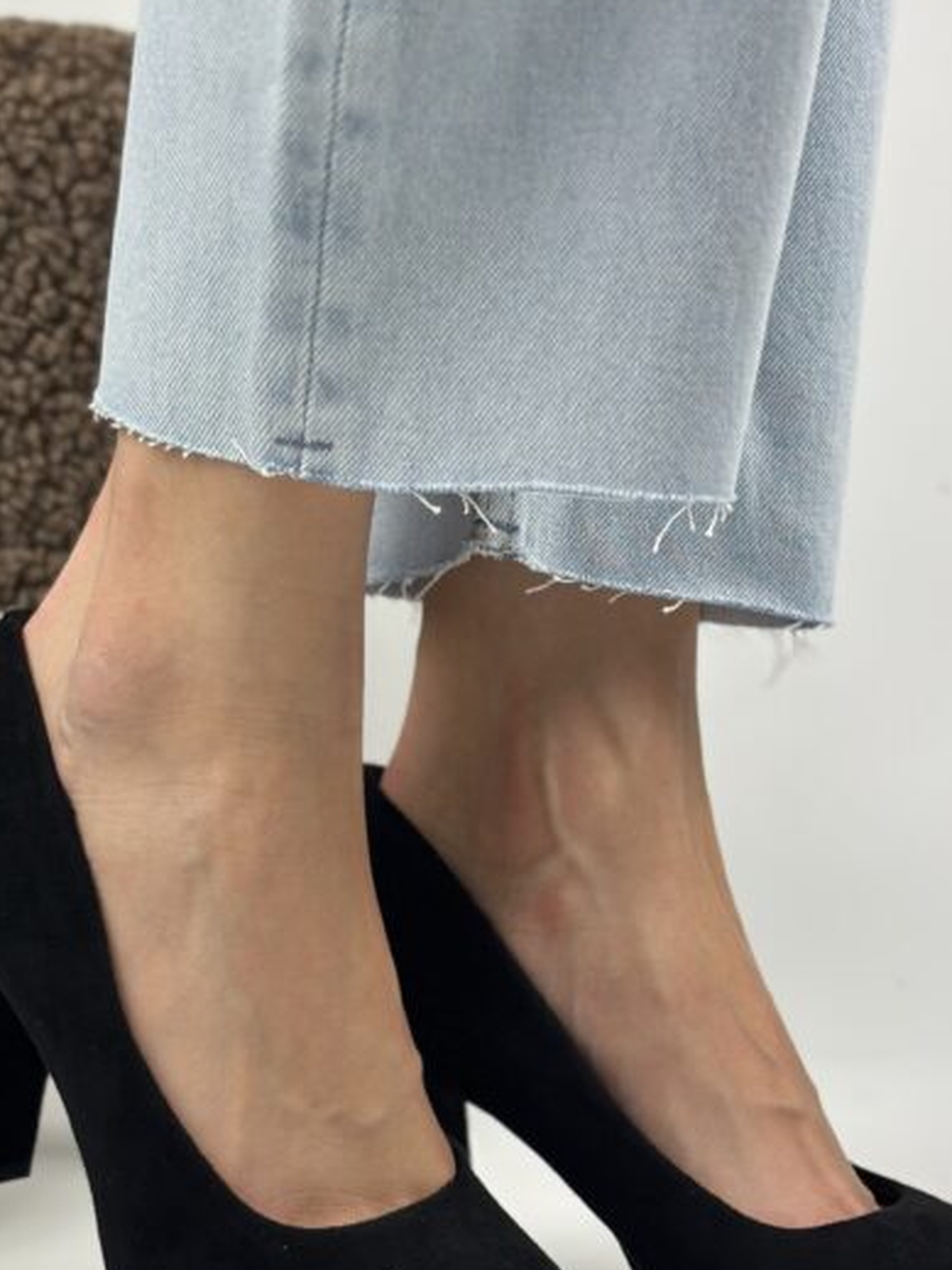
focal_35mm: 74
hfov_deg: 19.9
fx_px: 2715
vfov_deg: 26.3
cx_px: 529
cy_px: 717
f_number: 1.78
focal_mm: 6.86
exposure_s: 1/1157
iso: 80
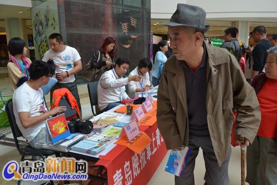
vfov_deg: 47.9
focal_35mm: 27
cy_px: 92
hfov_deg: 67.4
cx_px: 138
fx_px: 208
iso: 800
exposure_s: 1/160
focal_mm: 18
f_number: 5
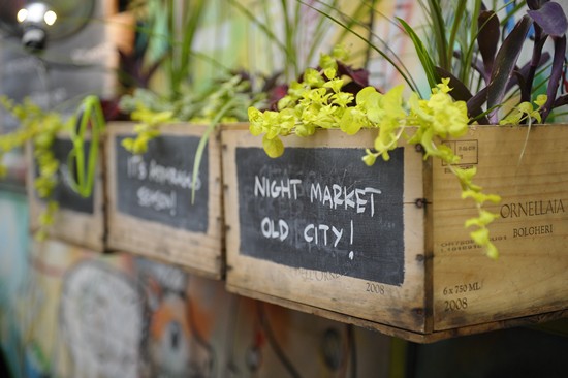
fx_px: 915
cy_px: 189
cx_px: 284
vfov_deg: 23.4
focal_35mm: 58
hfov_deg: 34.5
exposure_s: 1/160
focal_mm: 58
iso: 1000
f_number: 2.8
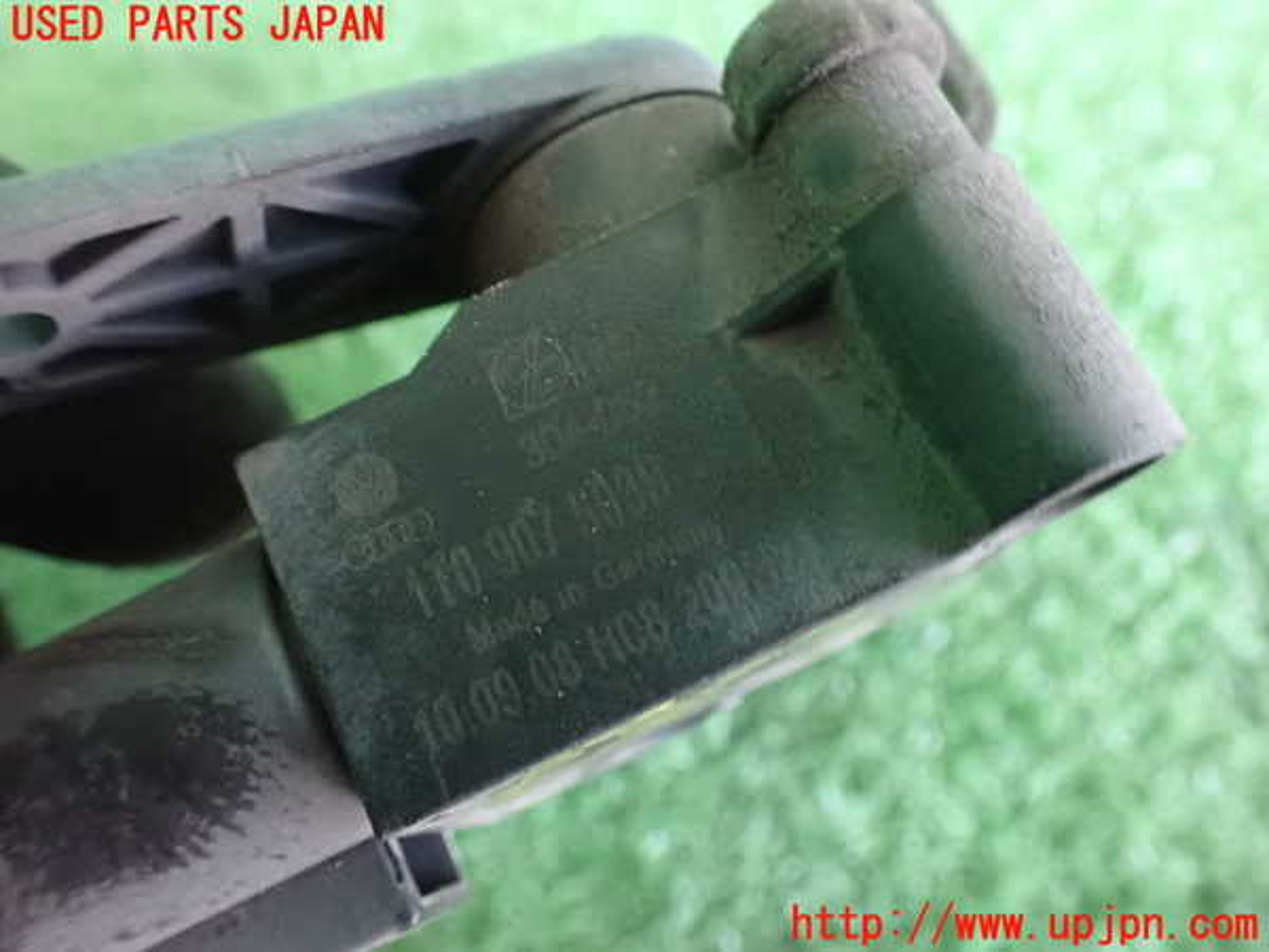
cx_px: 634
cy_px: 476
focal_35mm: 30
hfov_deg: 60.0
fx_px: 1100
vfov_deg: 46.8
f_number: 2.3
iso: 1600
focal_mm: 5.4
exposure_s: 1/25
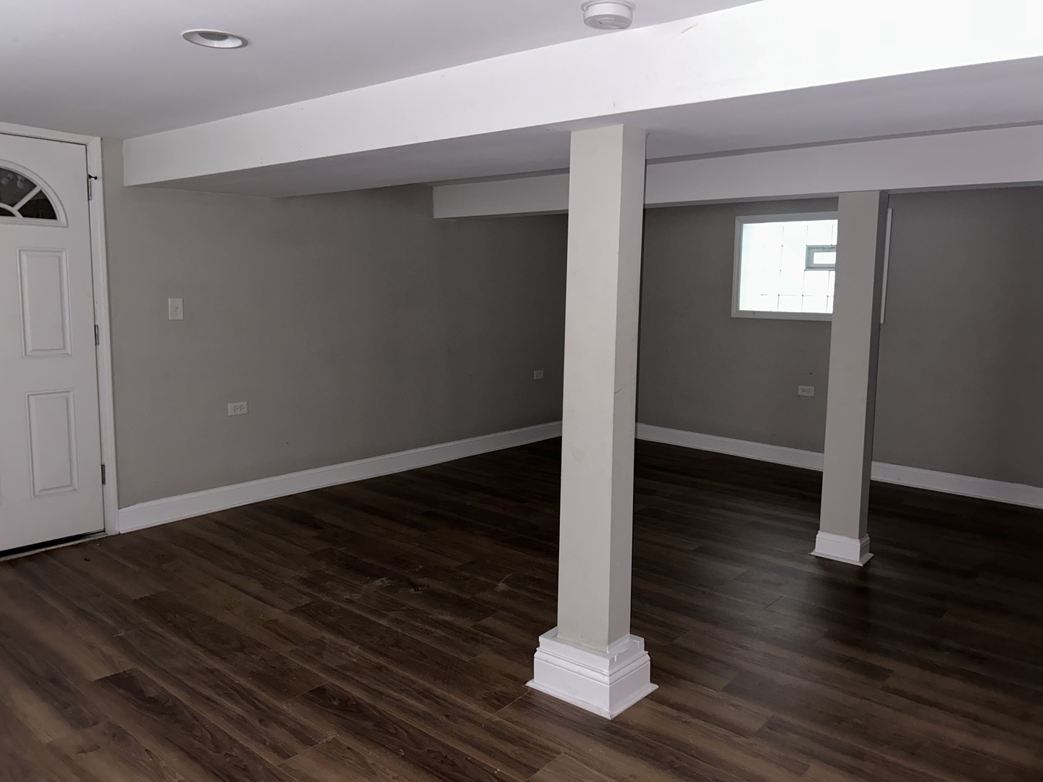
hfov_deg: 67.3
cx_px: 522
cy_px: 391
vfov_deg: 53.1
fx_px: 783
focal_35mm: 26
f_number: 1.5
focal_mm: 5.7
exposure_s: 1/8
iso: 160
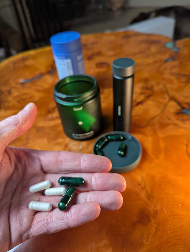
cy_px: 126
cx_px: 95
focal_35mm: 24
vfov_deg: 71.5
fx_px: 175
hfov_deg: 57.0
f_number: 1.85
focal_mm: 6.81
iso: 470
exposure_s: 1/145
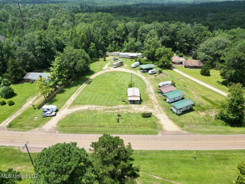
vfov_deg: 56.8
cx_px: 122
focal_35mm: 24
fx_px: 170
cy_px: 92
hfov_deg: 71.6
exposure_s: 1/2000
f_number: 1.7
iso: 100
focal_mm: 6.72
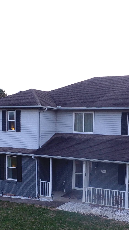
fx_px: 316
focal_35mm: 52
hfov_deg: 23.0
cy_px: 161
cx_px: 79
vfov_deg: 39.2
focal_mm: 3.61
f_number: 2.8
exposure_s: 1/100
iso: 135
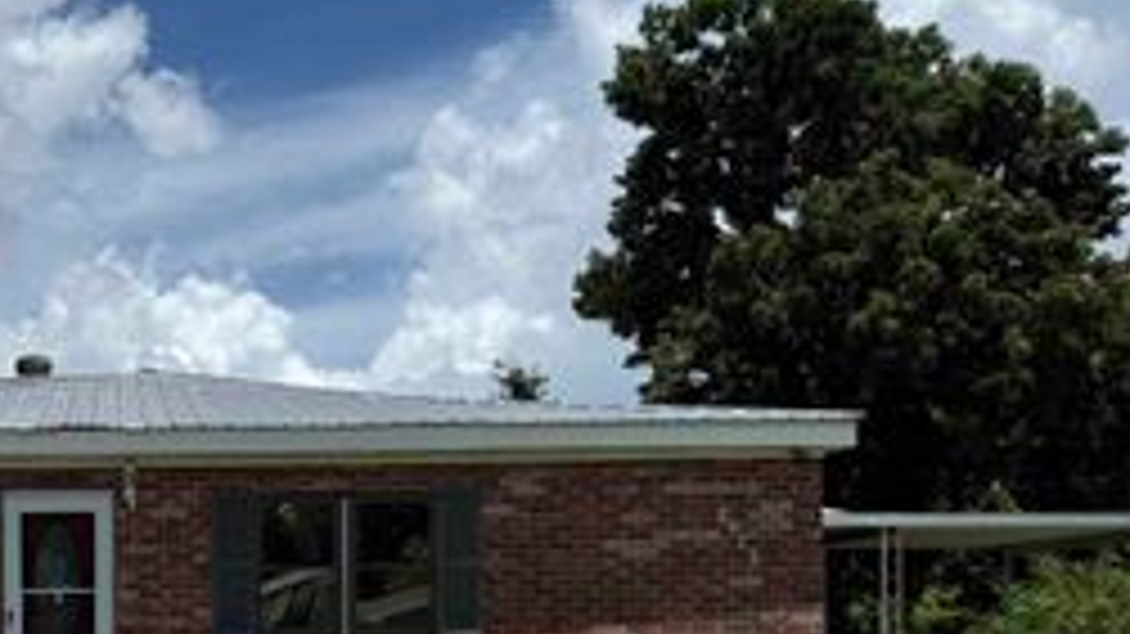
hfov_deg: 37.3
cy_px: 636
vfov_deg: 22.2
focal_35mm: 52
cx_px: 113
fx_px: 1558
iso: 80
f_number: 1.78
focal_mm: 6.76
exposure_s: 1/8130
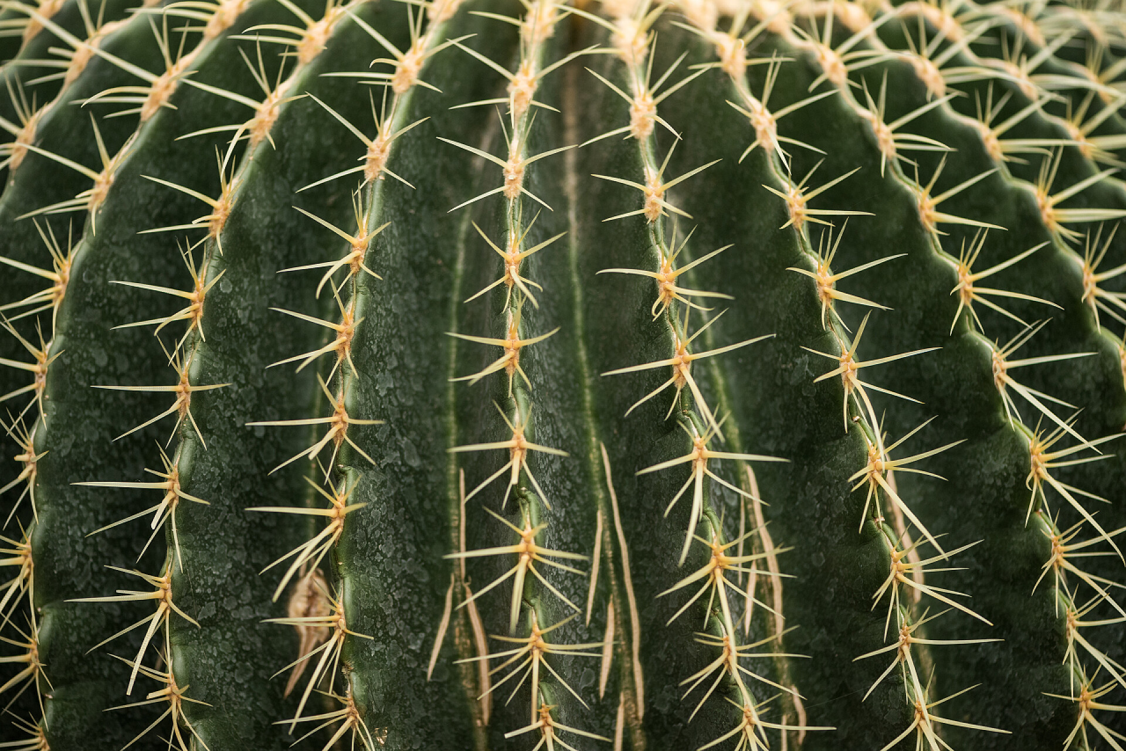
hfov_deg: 19.5
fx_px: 3285
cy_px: 376
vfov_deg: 13.0
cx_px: 563
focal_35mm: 105
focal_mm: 105
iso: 500
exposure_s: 1/320
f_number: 3.5
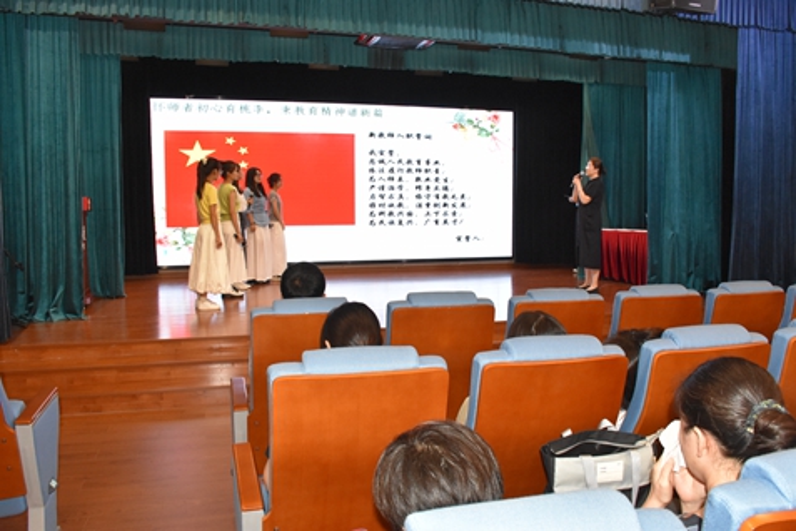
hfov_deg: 67.4
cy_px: 266
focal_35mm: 27
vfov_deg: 47.9
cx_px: 398
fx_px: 597
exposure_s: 1/200
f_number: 7.1
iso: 3200
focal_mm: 18
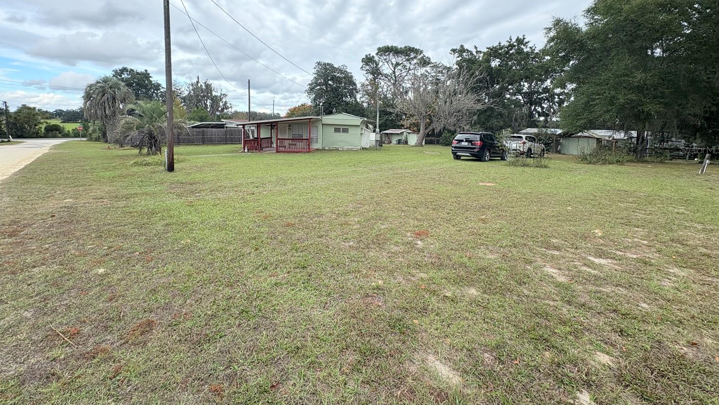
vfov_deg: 66.0
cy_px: 150
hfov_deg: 99.3
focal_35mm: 16
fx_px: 305
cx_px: 348
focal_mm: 2.22
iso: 40
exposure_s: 1/727
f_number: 2.2
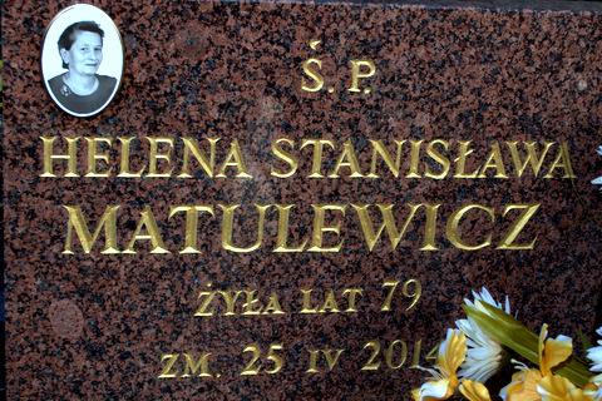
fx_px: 752
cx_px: 301
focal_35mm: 45
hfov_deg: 43.6
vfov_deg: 29.9
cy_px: 200
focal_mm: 30
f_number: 5.6
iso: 100
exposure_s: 1/125
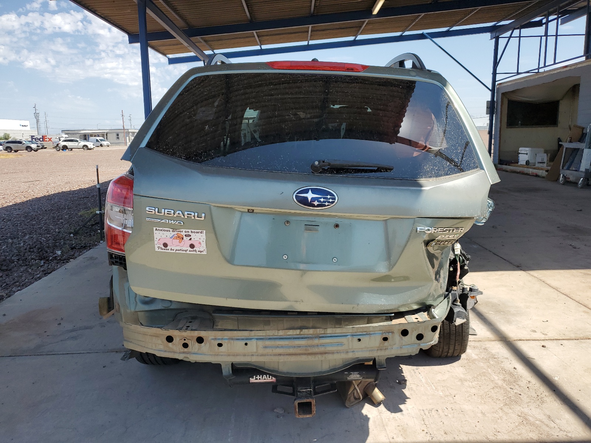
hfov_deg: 67.3
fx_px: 444
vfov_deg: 53.1
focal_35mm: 26
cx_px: 296
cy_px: 222
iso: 50
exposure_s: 1/2500
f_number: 1.5
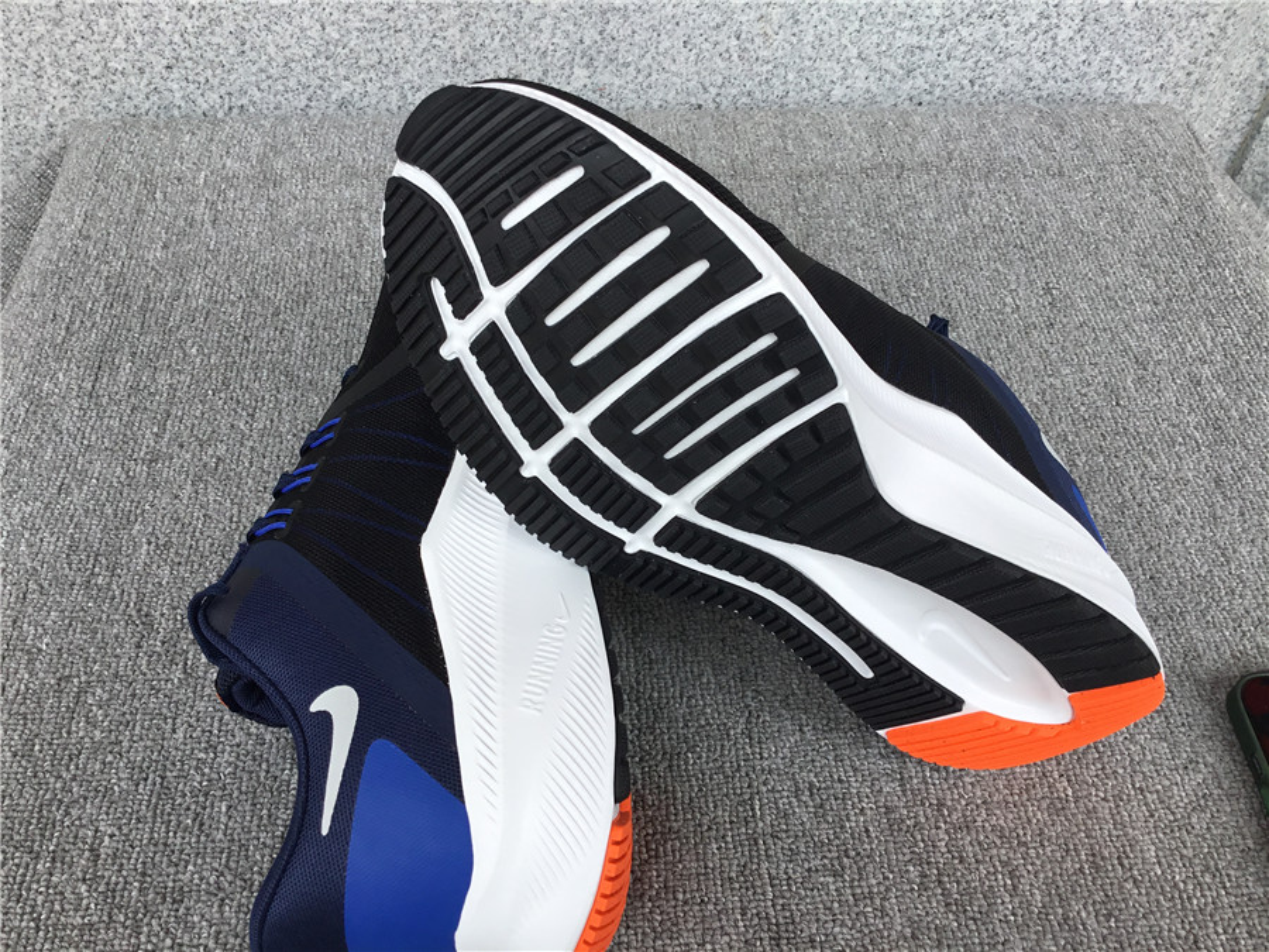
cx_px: 634
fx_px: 1136
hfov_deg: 58.4
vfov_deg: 45.4
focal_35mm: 31
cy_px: 476
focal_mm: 3.3
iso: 25
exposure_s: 1/372
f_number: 2.4
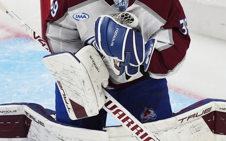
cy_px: 52
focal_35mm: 1512
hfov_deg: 1.4
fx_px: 9313
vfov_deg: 0.9
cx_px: 126
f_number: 4
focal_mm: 600
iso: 2500
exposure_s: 1/2000
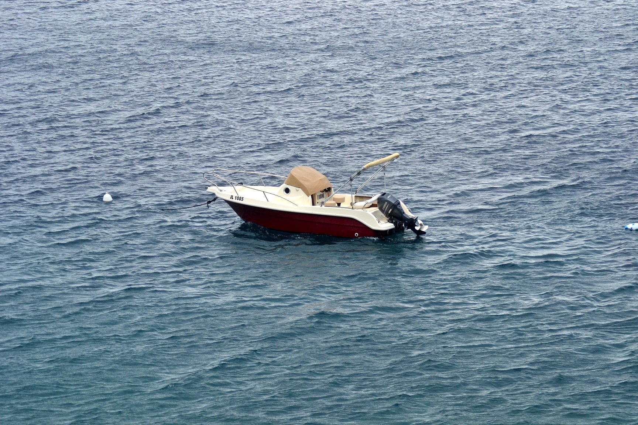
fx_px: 2924
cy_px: 212
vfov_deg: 8.3
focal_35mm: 165
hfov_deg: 12.5
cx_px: 319
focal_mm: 110
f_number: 5.6
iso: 250
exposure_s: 1/500
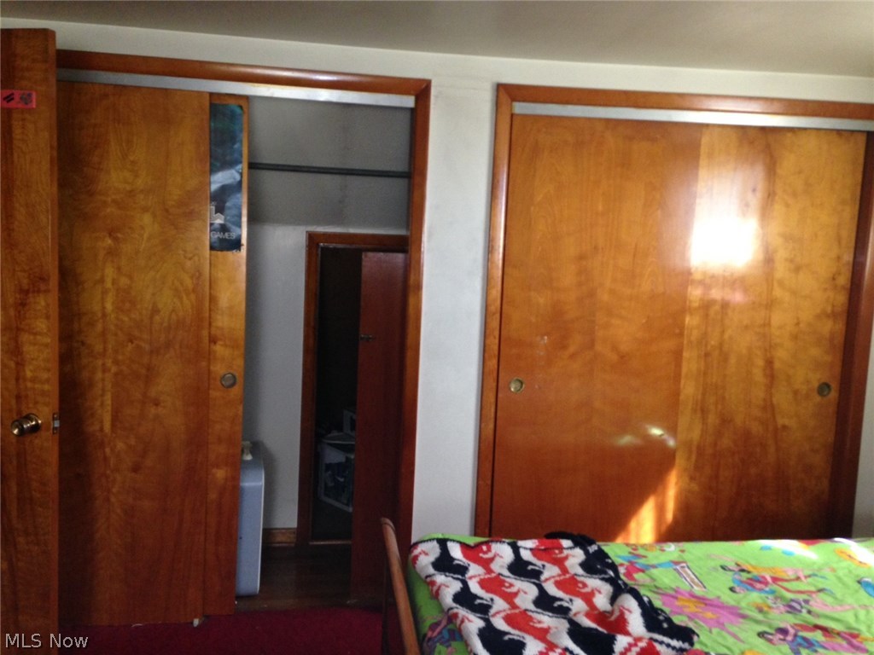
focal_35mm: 33
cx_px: 437
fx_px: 833
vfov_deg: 42.9
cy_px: 328
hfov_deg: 55.4
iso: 160
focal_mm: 4.12
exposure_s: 1/20
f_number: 2.4
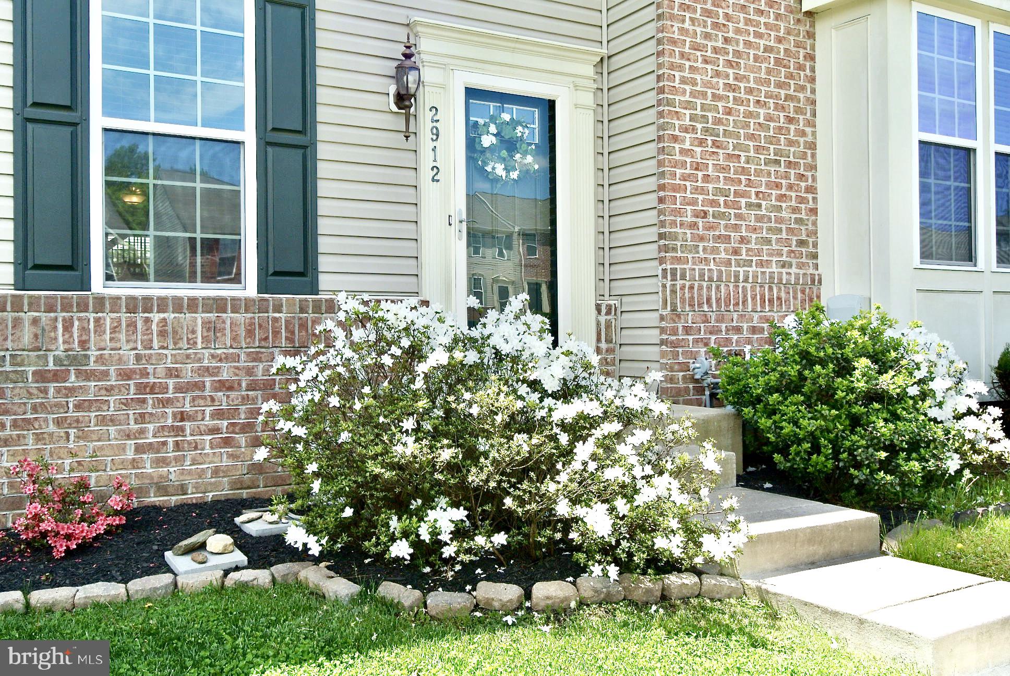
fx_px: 983
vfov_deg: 38.0
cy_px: 338
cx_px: 505
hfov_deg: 54.4
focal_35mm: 35
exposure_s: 1/250
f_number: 5.6
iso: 100
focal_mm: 13
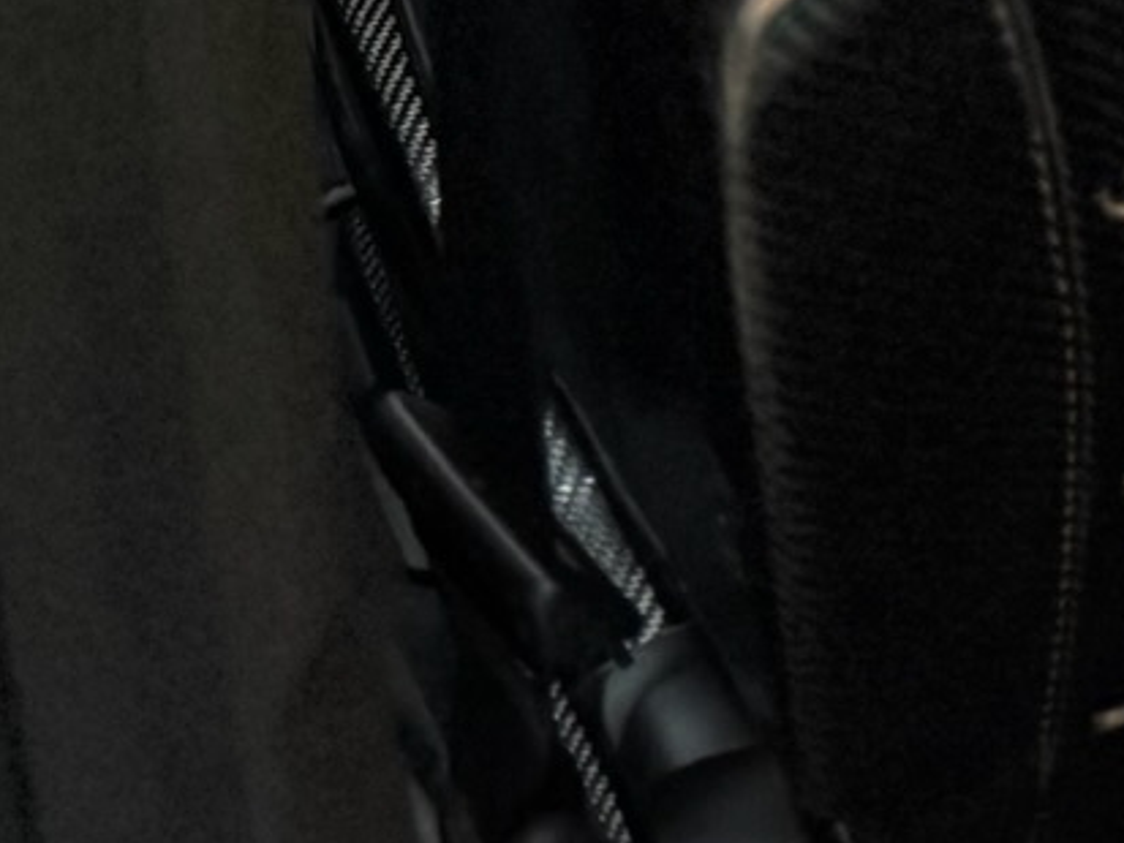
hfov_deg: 12.5
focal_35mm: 119
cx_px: 2776
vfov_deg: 11.3
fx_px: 3865
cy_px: -843
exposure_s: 1/25
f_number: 1.78
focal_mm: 6.76
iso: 1250
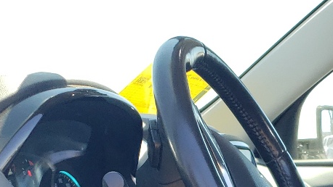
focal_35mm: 99
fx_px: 874
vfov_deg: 10.9
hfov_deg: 20.2
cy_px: 401
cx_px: 400
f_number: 1.5
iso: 50
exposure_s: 1/323
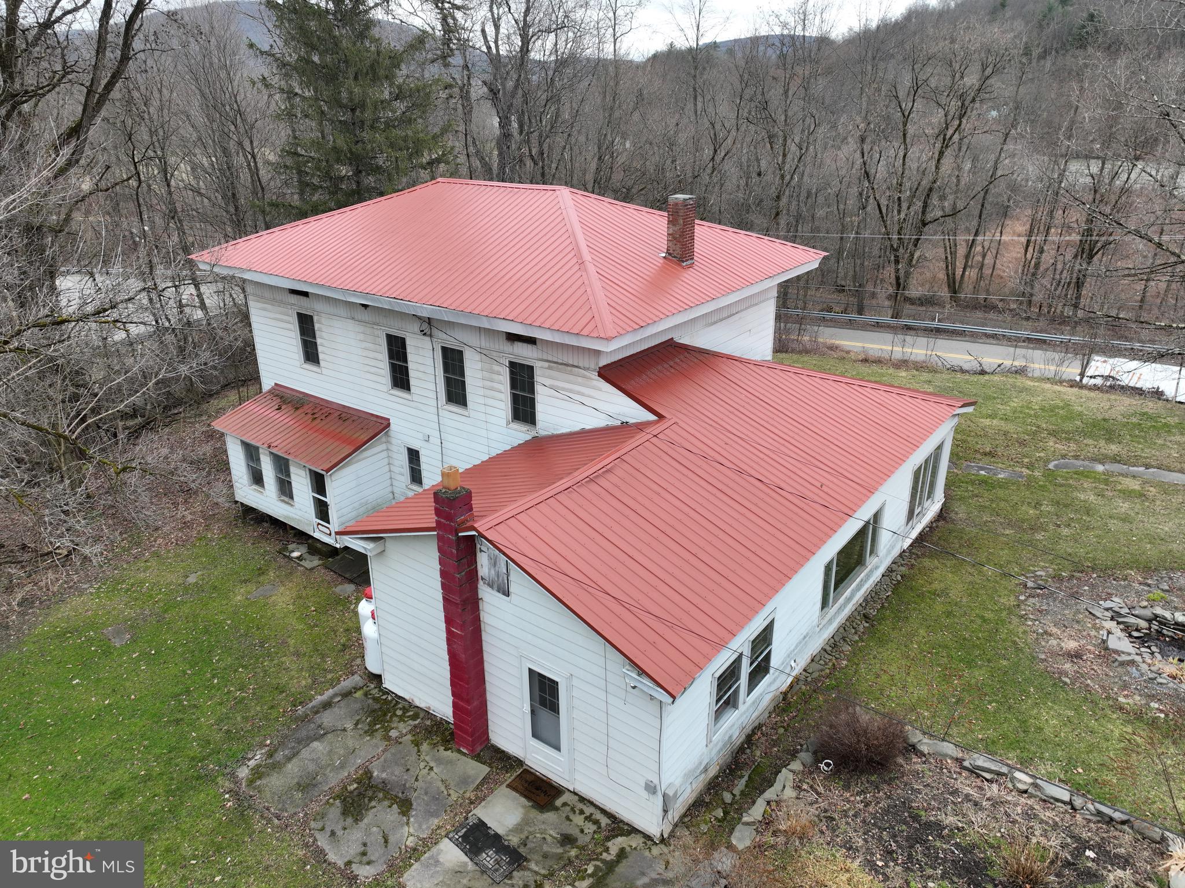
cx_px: 592
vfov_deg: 56.8
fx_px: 821
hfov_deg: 71.6
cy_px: 444
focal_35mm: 24
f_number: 2.8
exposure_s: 1/320
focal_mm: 12.29
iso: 150
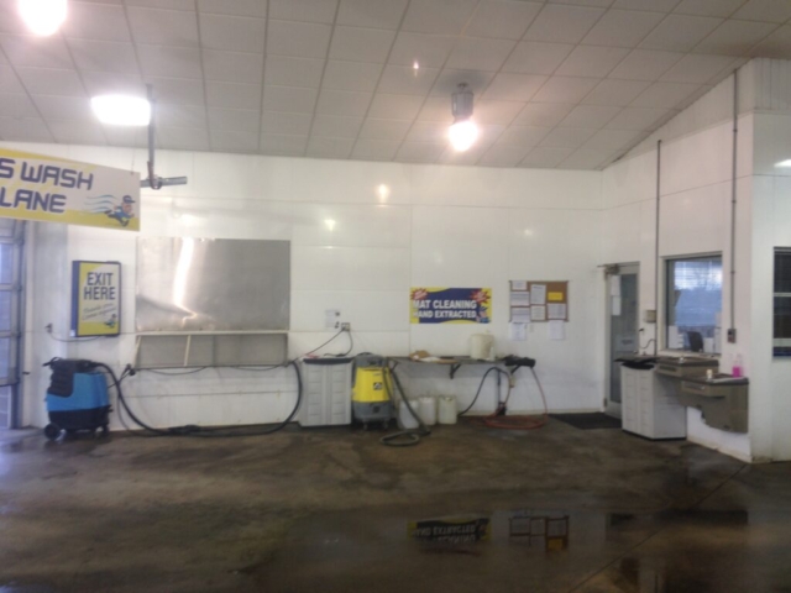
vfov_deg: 42.9
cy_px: 296
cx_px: 396
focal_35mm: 33
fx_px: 754
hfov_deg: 55.4
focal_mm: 4.12
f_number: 2.4
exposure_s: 1/30
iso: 50
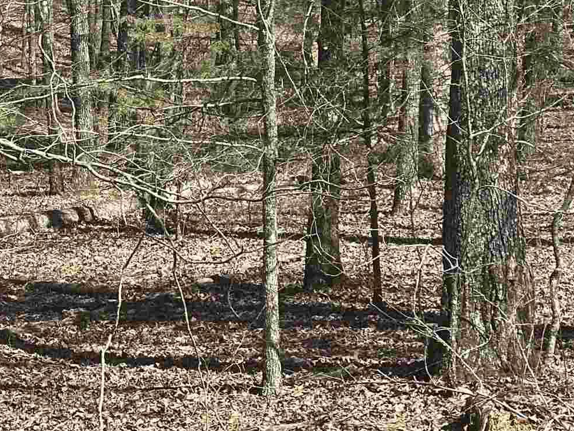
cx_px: -207
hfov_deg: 12.8
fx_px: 2470
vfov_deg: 10.0
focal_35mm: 149
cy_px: 181
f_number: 1.78
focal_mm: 6.86
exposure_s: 1/2160
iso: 80
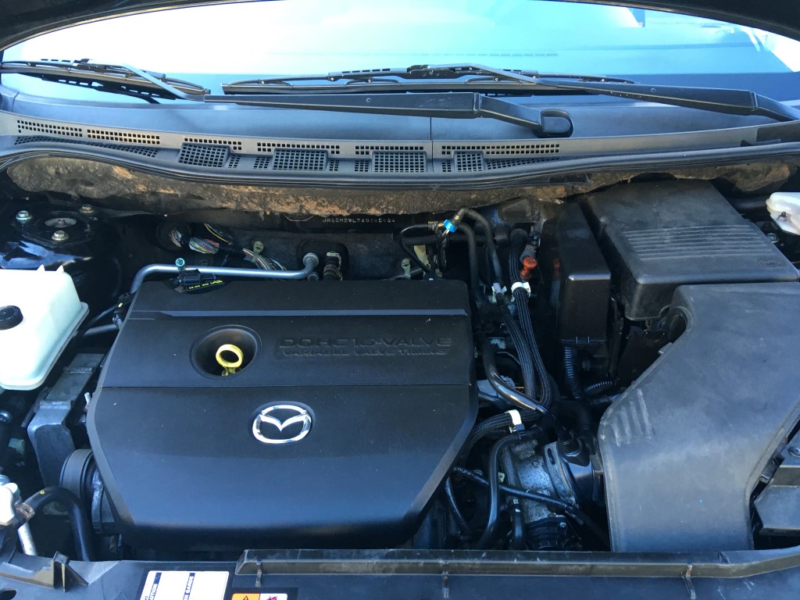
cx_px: 400
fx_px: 670
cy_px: 300
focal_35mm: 29
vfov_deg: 48.2
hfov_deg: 61.7
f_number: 2.2
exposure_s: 1/30
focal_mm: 4.15
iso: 40
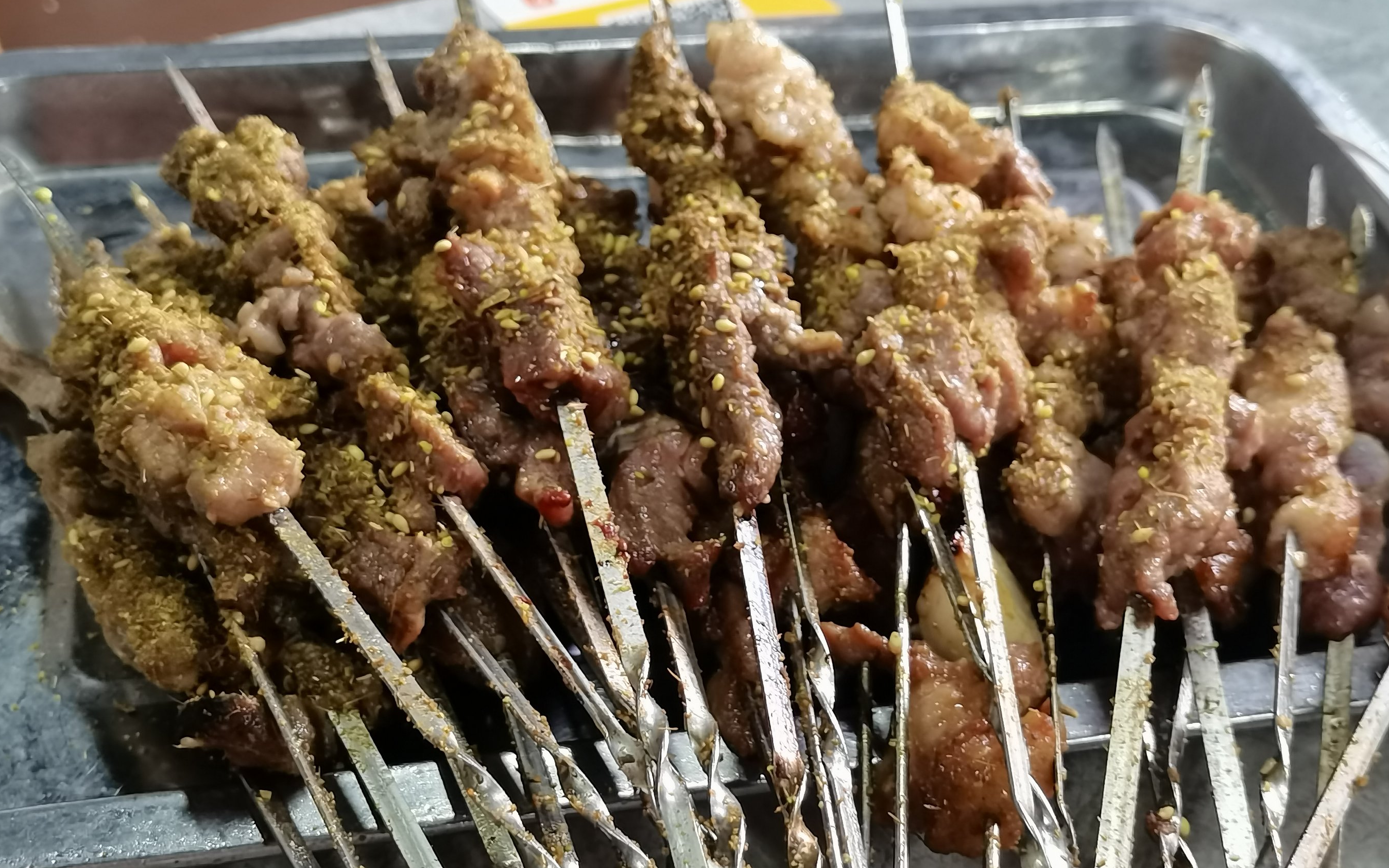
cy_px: 465
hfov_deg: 45.3
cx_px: 698
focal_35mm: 44
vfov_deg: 29.2
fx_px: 1666
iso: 160
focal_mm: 4.94
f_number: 1.9
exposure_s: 1/50
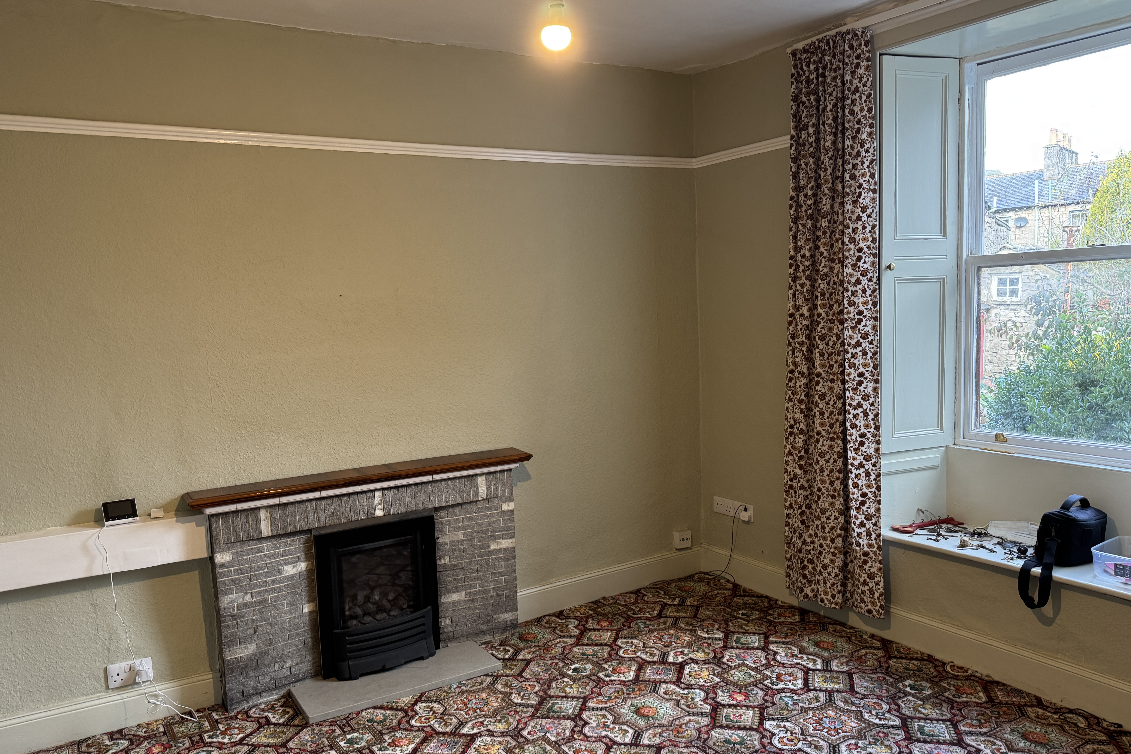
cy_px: 422
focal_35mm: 27
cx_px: 595
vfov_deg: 47.8
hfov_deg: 67.3
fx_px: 848
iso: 200
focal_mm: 6.76
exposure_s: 1/95
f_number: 1.78
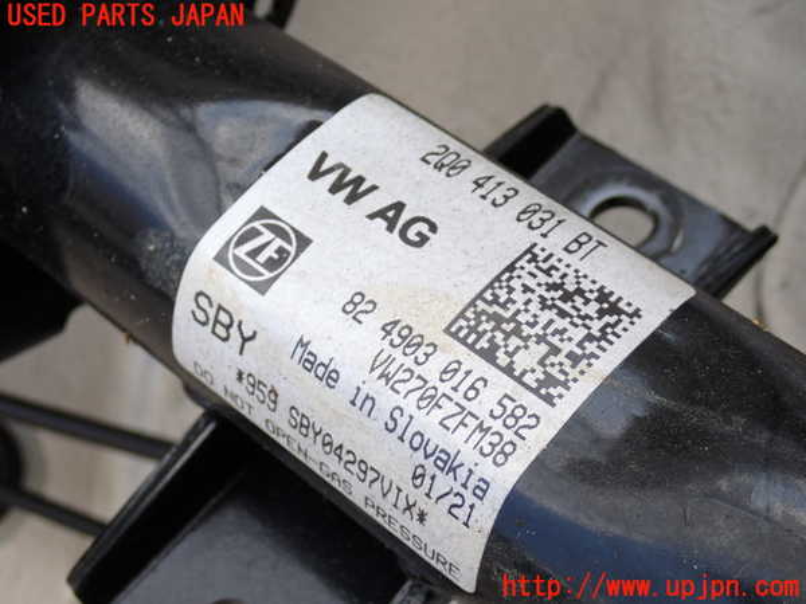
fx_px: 1560
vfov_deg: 21.9
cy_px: 302
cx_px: 403
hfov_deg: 29.0
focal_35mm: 67
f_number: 3.8
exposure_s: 1/160
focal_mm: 11.88
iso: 100
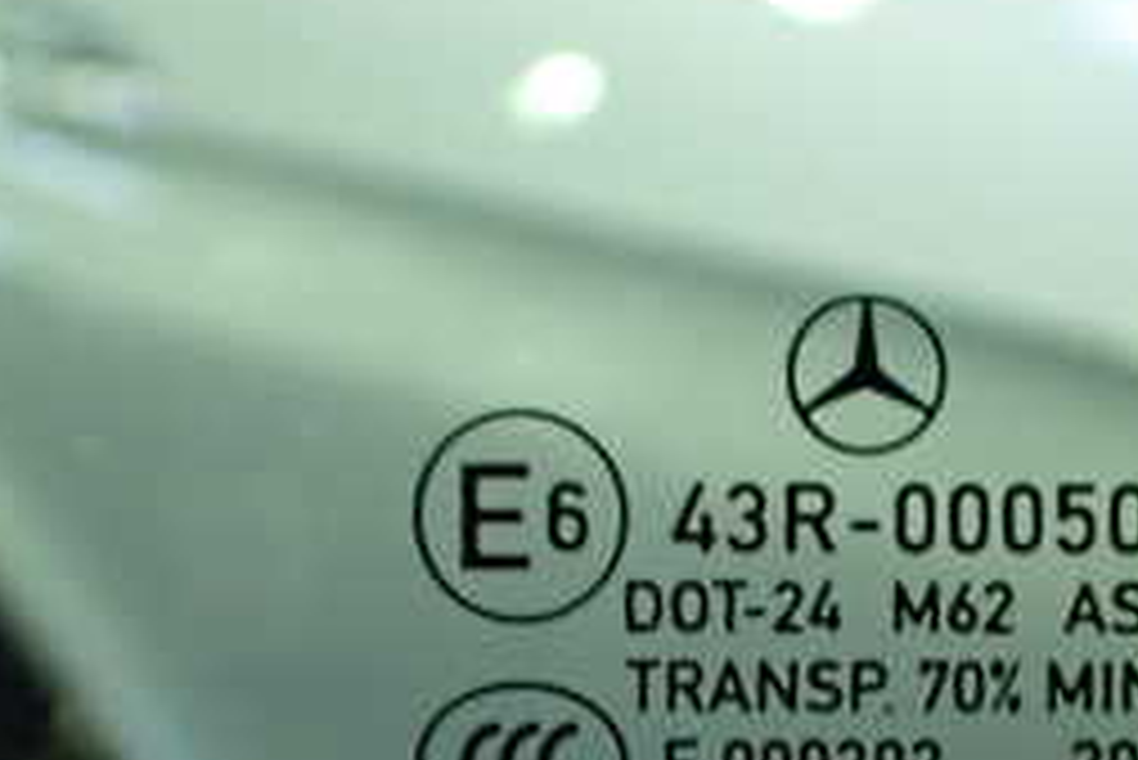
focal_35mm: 74
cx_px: 823
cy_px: 693
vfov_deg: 18.1
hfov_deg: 27.0
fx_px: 2340
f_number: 2.3
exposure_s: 1/50
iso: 800
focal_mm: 5.4
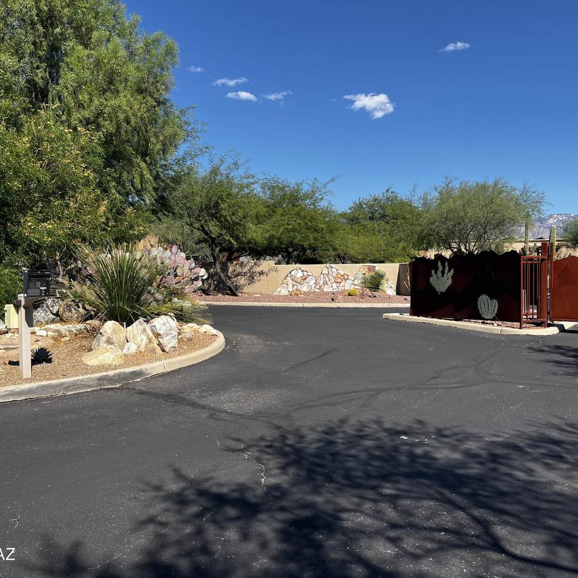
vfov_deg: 52.5
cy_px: 289
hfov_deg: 52.5
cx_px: 286
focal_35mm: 31
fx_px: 586
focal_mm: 5.1
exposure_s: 1/2899
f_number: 1.6
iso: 50
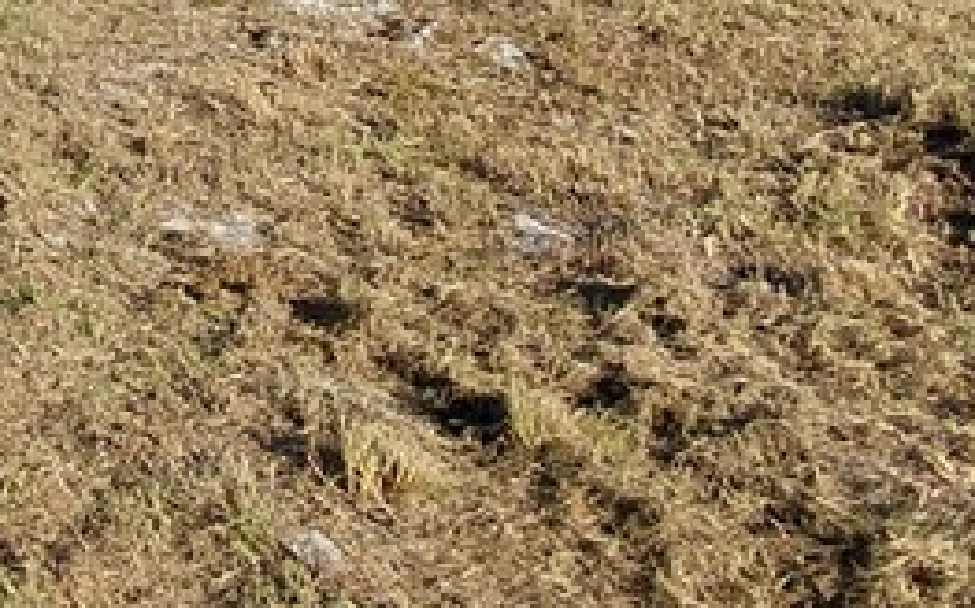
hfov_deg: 27.0
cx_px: -230
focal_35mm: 66
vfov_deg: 17.5
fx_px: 1753
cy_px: -330
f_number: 2.2
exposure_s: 1/1542
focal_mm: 1.64
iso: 40
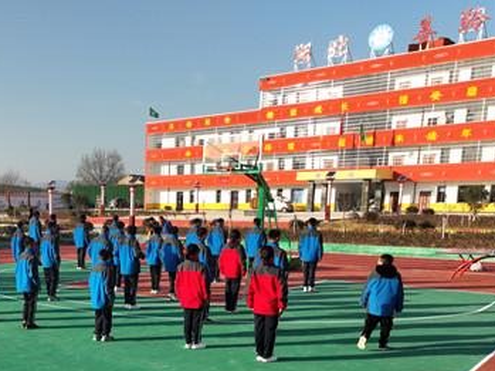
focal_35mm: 44
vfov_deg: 31.6
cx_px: 50
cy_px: 316
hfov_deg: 39.8
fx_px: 629
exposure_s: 1/1000
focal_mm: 12.29
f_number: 2.8
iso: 100
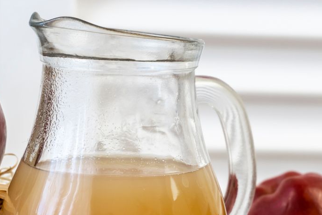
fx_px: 1226
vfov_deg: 10.0
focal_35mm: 137
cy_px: 186
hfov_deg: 14.9
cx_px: 245
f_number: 5.6
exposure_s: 1/60
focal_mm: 50
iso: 250
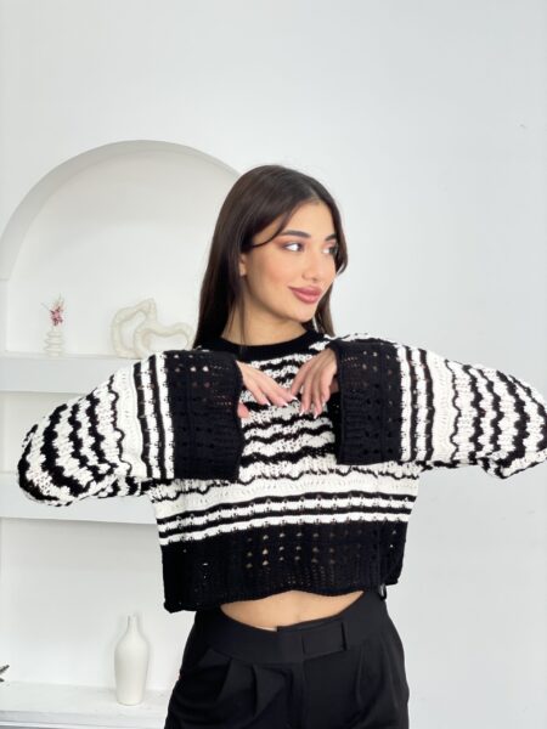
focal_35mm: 52
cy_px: 364
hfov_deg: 28.0
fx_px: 1096
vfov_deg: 36.8
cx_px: 274
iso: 32
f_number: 2
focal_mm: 6
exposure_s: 1/122
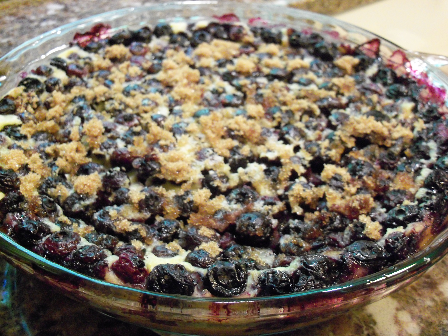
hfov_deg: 52.6
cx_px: 224
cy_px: 168
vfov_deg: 40.7
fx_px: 453
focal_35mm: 35
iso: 400
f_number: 3
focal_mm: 6.3
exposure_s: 1/25
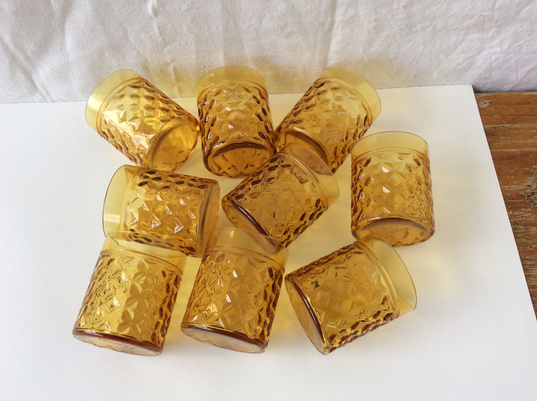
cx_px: 268
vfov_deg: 44.1
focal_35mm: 32
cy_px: 200
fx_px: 496
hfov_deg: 56.9
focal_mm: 3.3
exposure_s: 1/50
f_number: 2.4
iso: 32
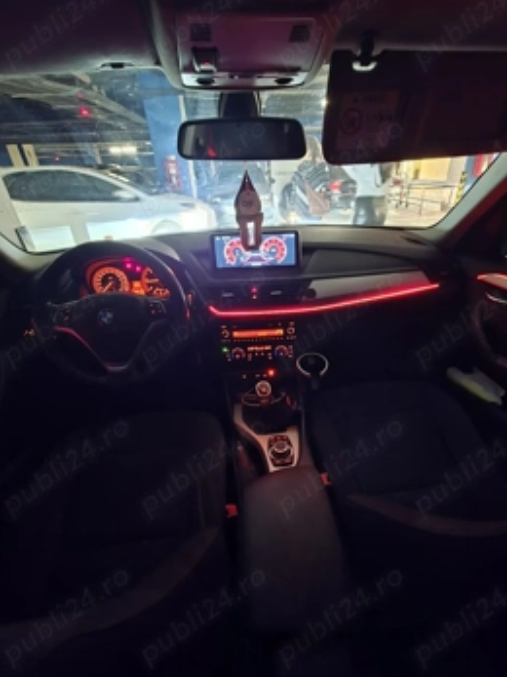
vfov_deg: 98.2
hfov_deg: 81.6
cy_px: 349
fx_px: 293
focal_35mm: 15
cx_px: 271
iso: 1600
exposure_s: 1/8.33
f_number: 1.9
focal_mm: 2.2
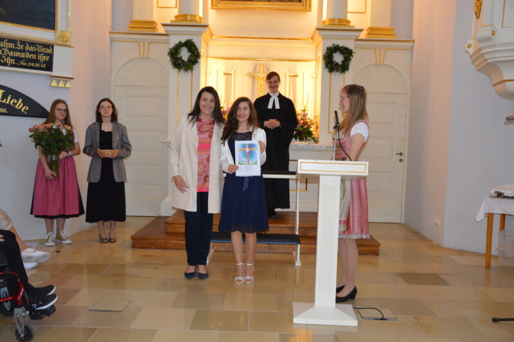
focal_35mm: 36
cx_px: 257
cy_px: 171
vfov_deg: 36.8
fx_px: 514
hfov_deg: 53.2
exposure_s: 1/60
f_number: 3.8
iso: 560
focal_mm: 24
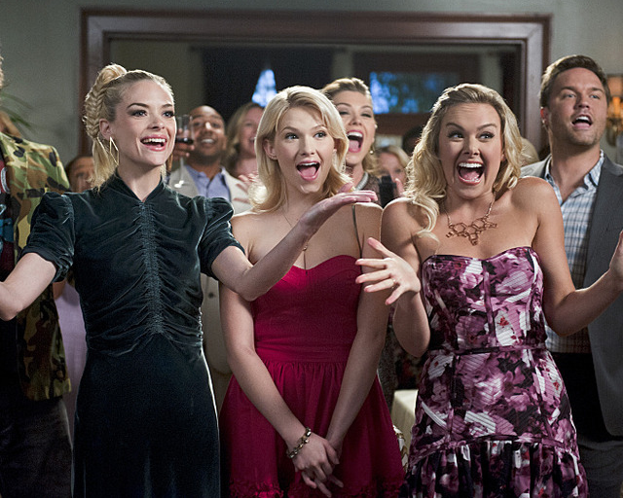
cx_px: 302
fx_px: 1475
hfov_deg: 23.8
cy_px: 249
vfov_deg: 19.2
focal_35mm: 80
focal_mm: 70
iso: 1600
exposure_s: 1/80
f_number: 2.8
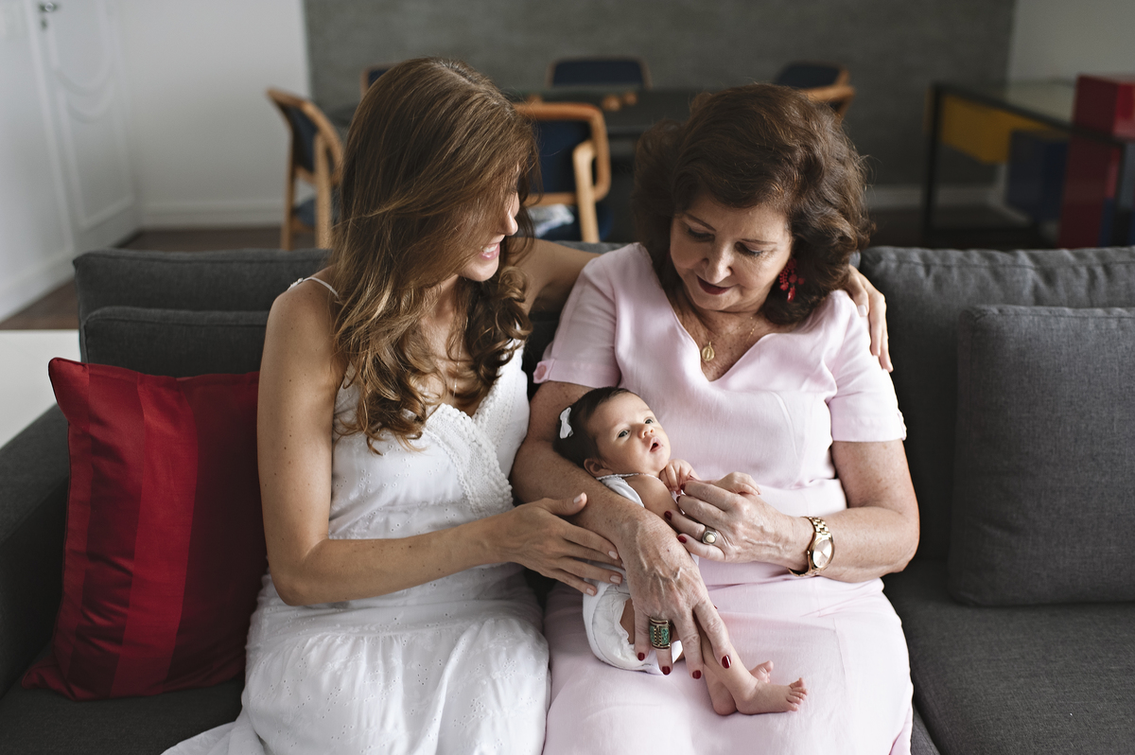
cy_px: 378
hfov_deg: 54.5
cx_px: 568
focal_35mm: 35
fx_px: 1103
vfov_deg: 37.8
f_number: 2.5
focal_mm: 35
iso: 640
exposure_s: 1/125
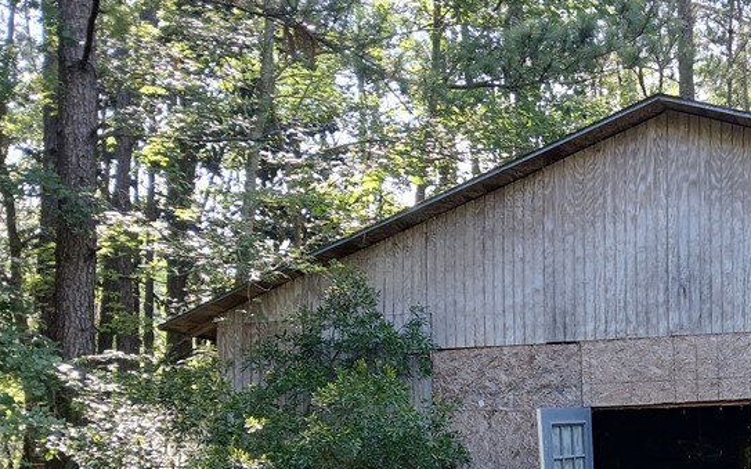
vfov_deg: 23.7
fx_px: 1064
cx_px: 680
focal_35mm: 52
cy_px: 475
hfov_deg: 36.4
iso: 25
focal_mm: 3.98
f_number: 1.8
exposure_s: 1/60
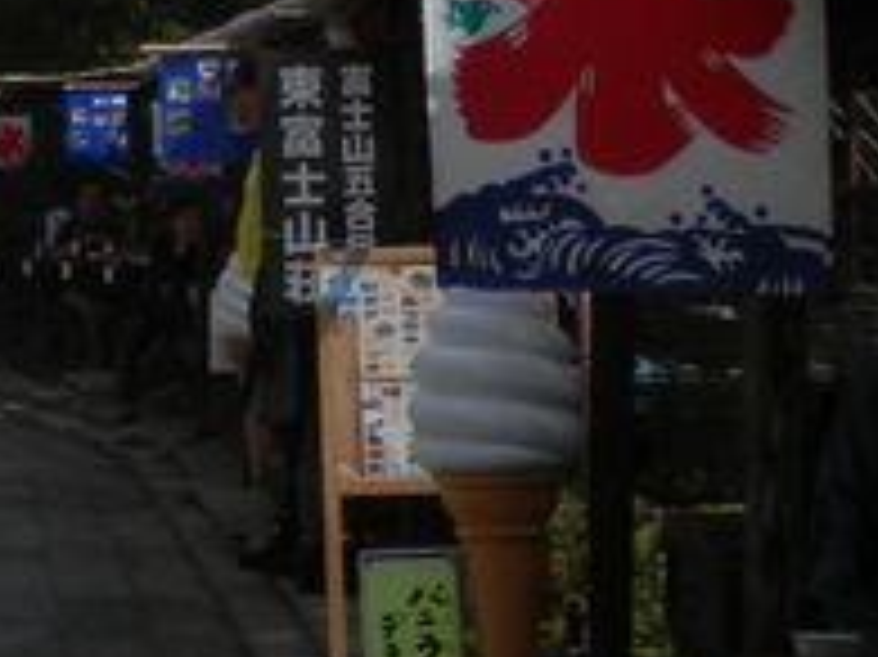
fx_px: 4157
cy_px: -90
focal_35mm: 164
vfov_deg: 9.0
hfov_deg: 11.5
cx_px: -446
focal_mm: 7.3
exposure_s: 1/200
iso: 80
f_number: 10.4
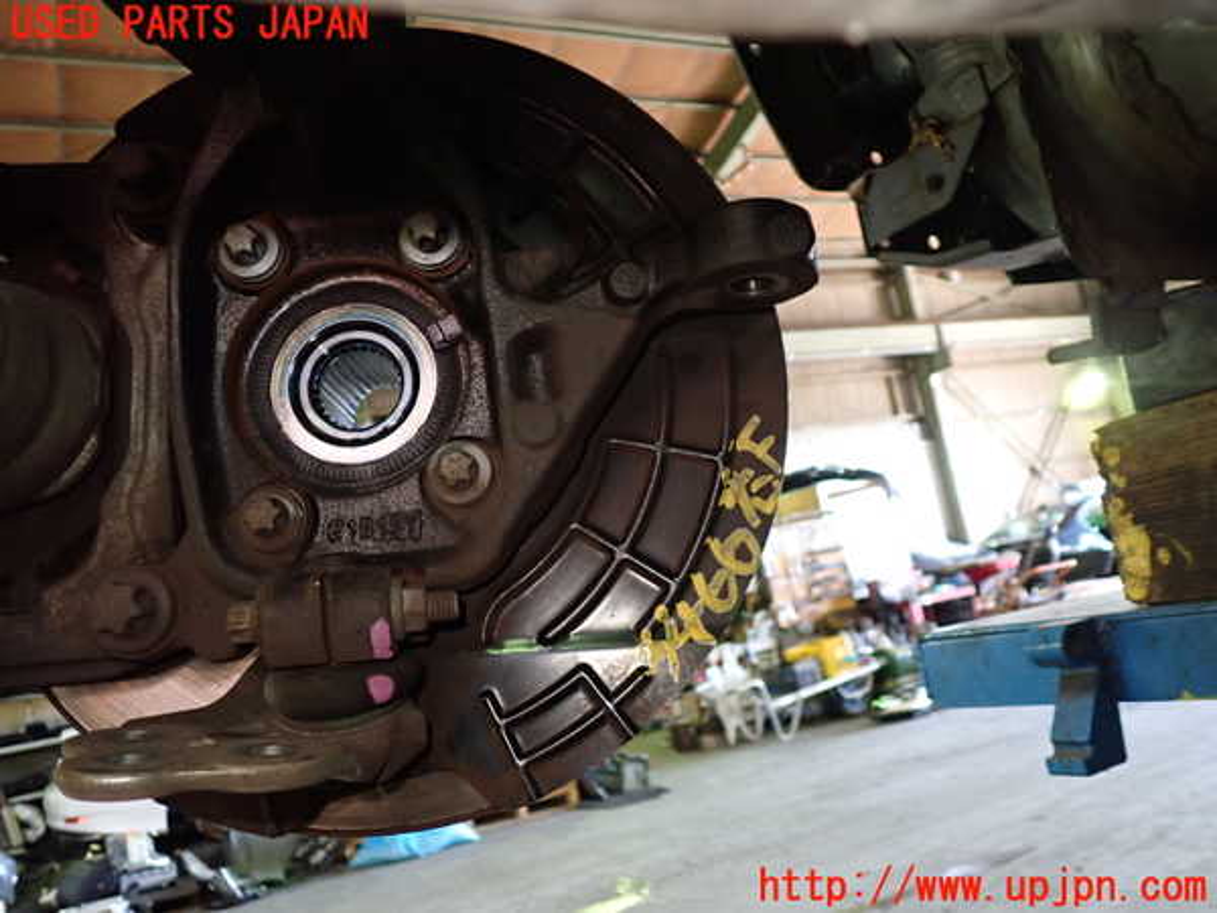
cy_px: 456
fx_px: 1055
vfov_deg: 46.8
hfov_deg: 60.0
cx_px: 608
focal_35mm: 30
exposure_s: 1/30
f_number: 2.3
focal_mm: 5.4
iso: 400
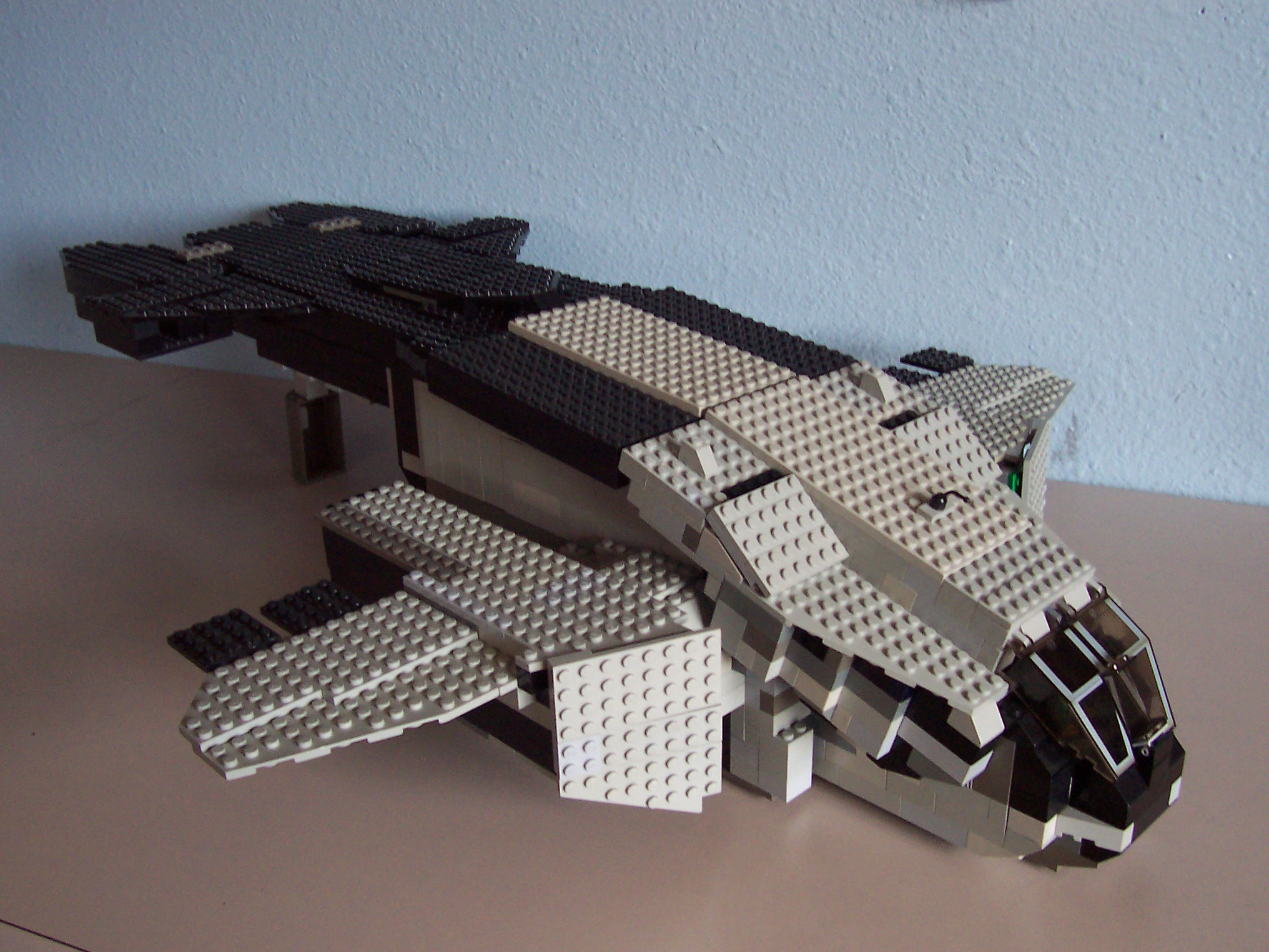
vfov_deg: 38.7
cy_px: 476
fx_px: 1356
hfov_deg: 50.1
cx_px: 634
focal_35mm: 37
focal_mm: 5.6
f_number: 2.8
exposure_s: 1/20
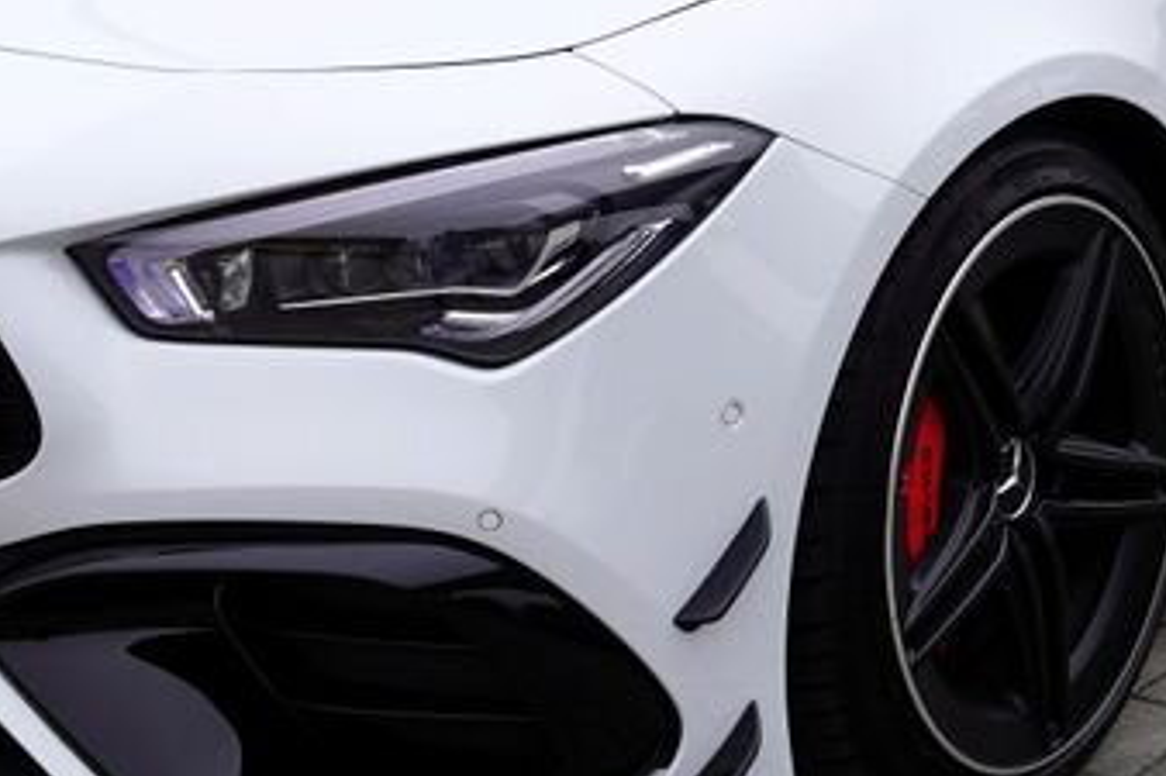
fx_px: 2946
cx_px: 545
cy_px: 2
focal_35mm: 91
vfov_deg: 14.8
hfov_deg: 22.4
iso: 100
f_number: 5
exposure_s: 1/80
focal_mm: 30
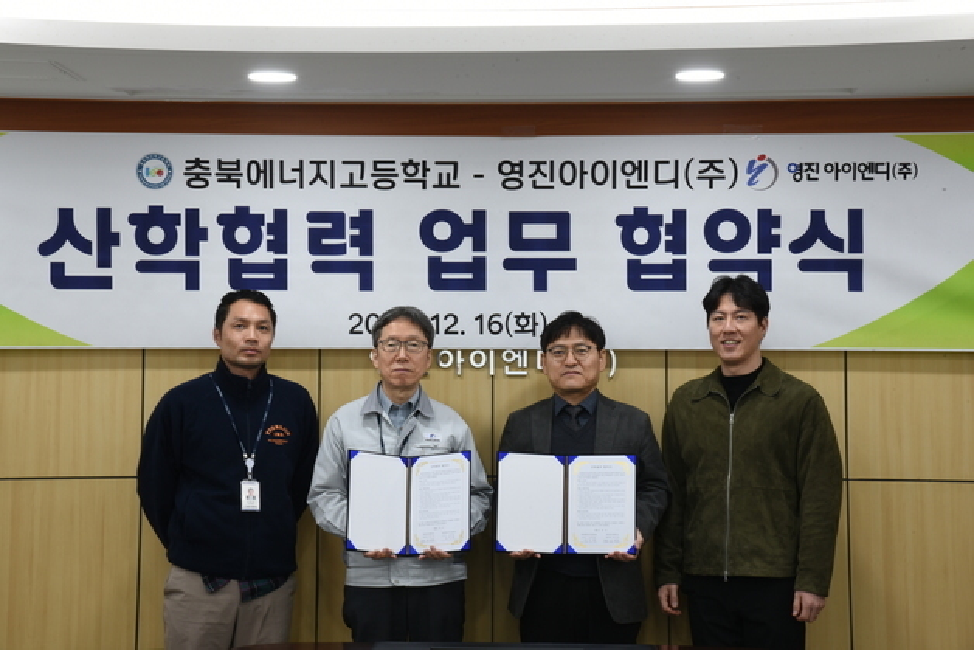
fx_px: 2300
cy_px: 325
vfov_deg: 16.1
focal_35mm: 85
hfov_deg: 23.9
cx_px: 487
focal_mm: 85
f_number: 20
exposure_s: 1/1.6
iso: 200
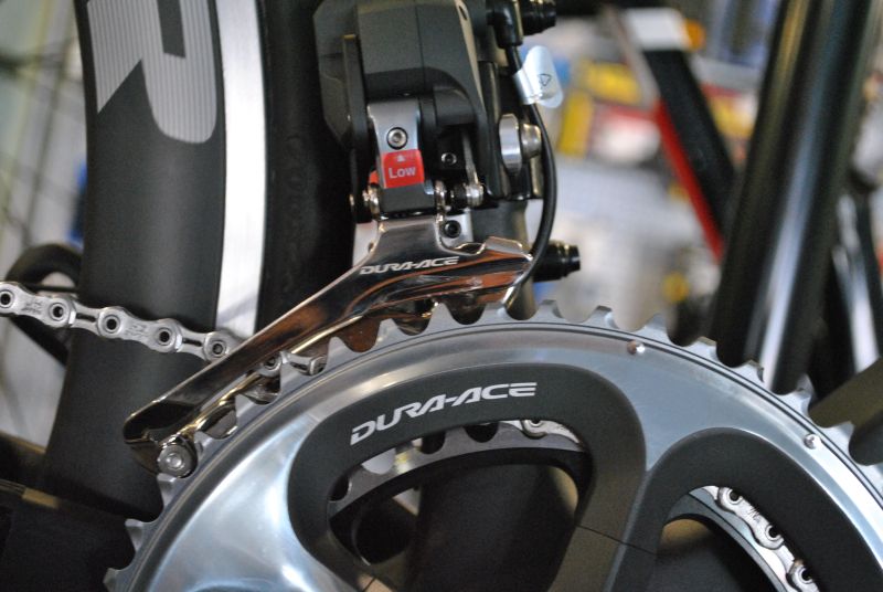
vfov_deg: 20.7
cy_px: 296
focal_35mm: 66
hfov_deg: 30.5
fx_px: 1621
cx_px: 442
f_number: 5.3
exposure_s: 1/20
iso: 1600
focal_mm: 44
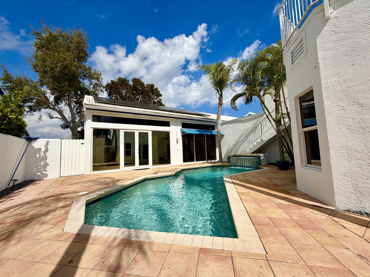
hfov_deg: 102.1
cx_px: 185
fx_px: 150
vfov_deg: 85.7
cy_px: 138
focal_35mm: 14
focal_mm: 2.22
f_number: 2.2
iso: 20
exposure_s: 1/1901
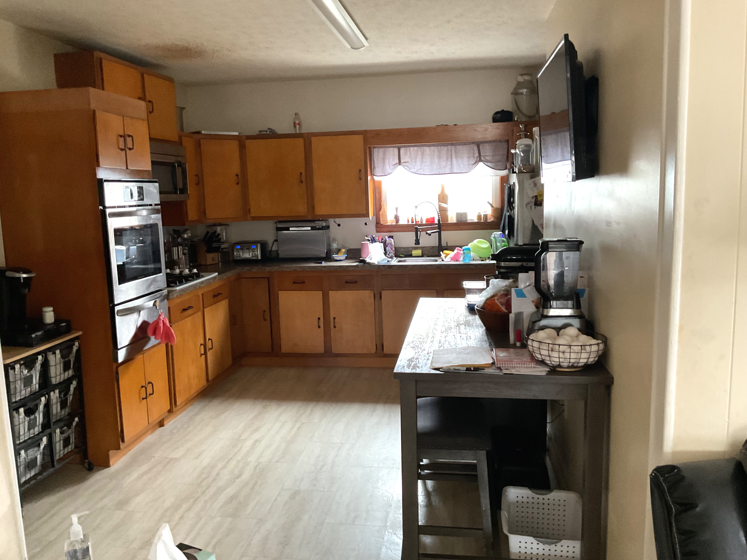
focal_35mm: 29
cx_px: 374
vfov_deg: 48.2
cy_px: 280
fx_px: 626
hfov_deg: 61.7
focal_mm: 3
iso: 320
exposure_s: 1/40
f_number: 1.8
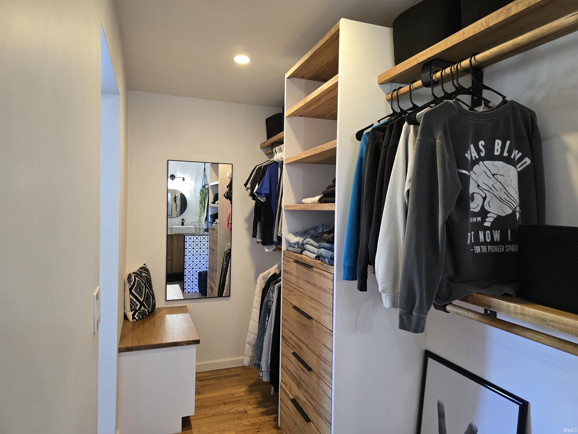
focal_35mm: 23
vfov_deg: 58.9
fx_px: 384
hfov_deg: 73.9
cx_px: 289
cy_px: 217
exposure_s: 1/120
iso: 500
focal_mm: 6.3
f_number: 1.7
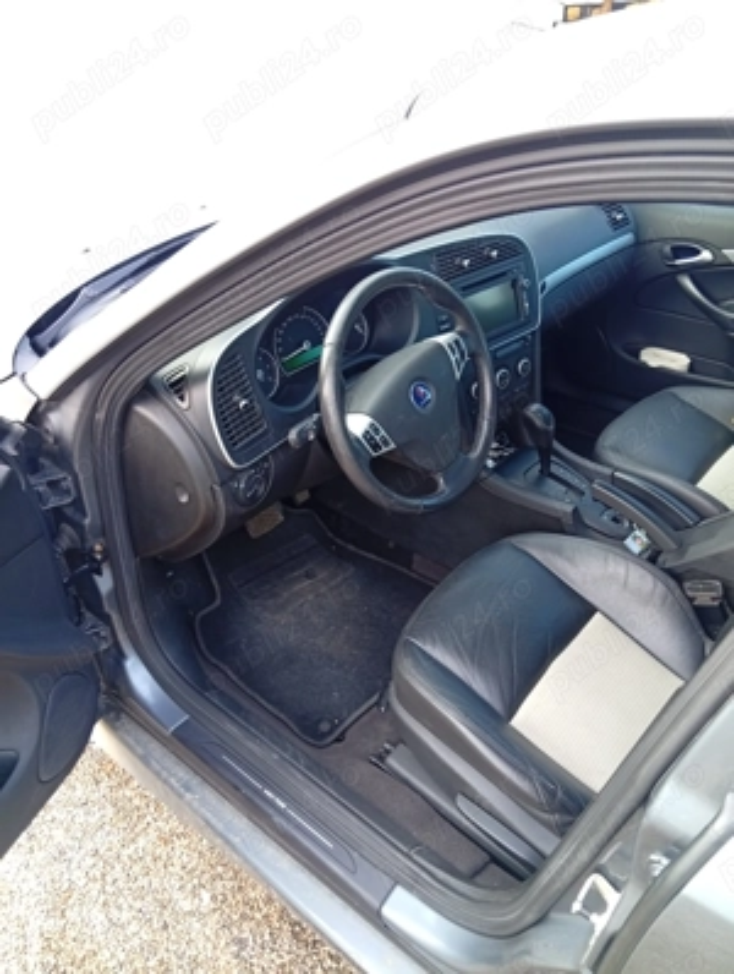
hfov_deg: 51.5
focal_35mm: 27
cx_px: 367
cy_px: 487
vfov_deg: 65.2
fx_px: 761
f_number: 1.8
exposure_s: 1/50
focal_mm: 3.84
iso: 54
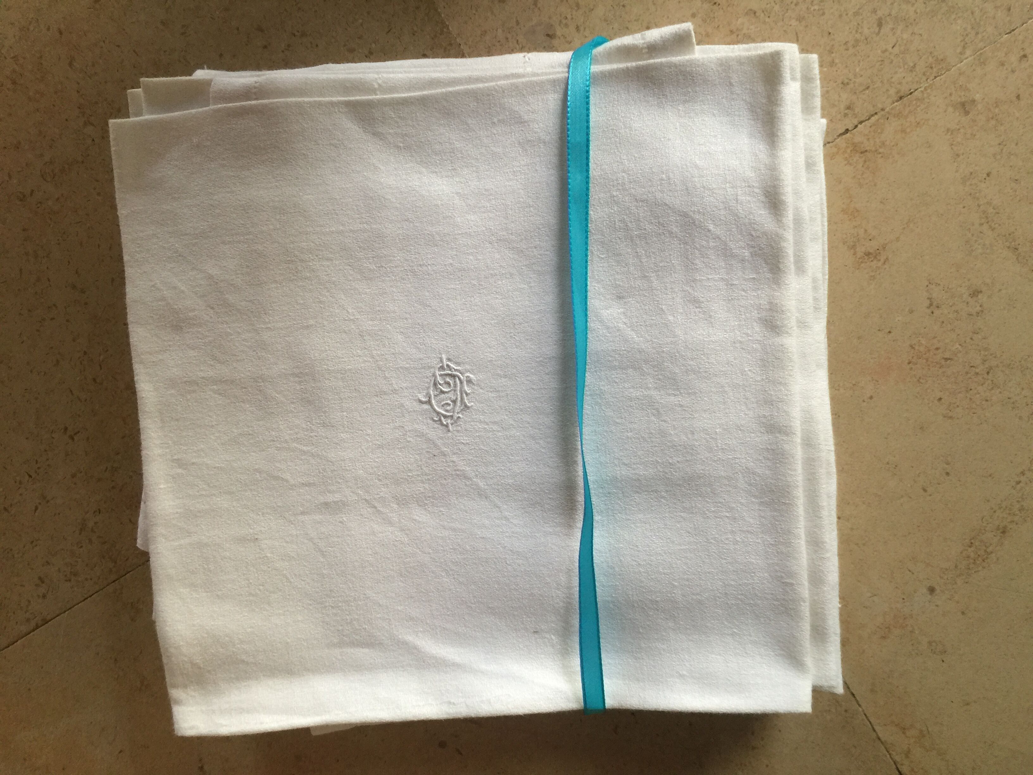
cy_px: 388
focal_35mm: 29
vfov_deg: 48.2
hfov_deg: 61.7
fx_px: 865
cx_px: 516
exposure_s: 1/17
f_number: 2.2
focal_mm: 4.15
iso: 50
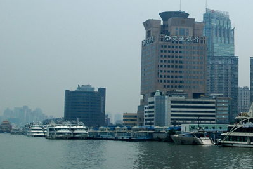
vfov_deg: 16.2
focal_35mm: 84
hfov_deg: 23.4
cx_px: 239
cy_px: 36
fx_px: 590
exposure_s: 1/400
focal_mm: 28
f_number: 11
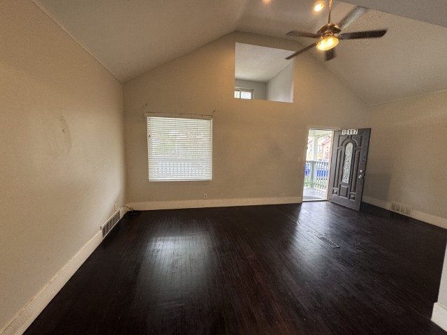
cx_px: 224
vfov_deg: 85.7
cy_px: 168
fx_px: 181
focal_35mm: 14
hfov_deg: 102.1
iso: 160
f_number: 2.2
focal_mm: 2.22
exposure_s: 1/120
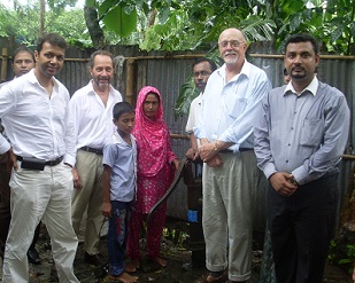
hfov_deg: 43.8
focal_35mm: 42
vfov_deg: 35.7
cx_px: 171
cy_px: 149
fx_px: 441
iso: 100
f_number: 3
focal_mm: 6.3
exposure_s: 1/90
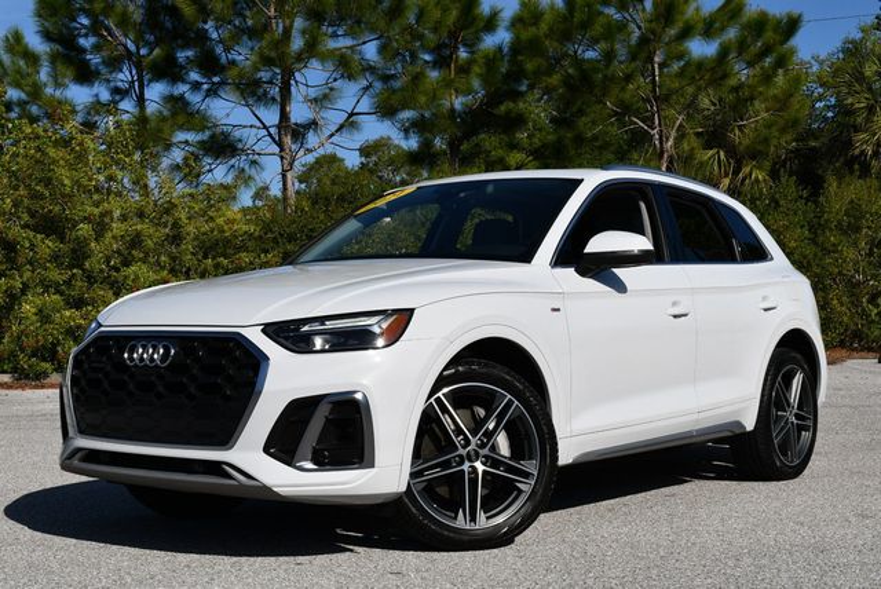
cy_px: 294
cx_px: 440
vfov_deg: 26.0
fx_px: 1274
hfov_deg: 38.2
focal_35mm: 52
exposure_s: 1/400
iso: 100
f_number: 10
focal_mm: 26
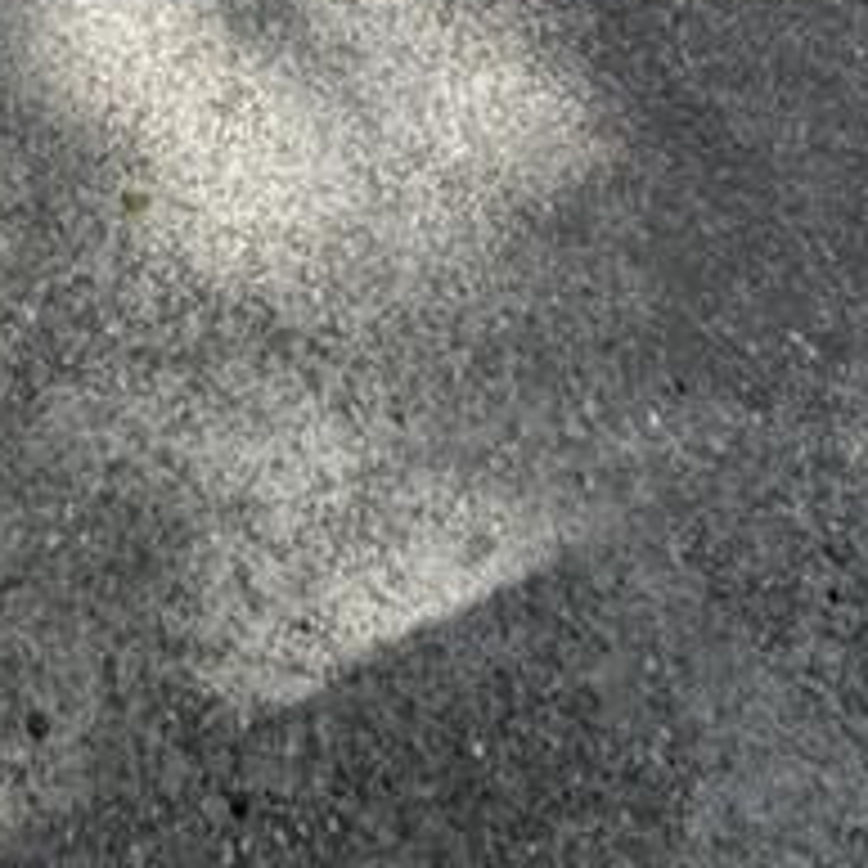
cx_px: 63
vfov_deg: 11.4
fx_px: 2184
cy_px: -1758
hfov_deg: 21.9
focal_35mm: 77
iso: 50
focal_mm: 2.22
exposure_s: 1/1198
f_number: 2.2
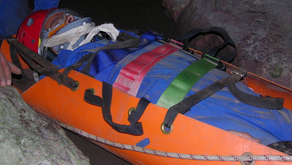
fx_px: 418
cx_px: 118
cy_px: 62
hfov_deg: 38.4
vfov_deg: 22.2
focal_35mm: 54
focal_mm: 8.9
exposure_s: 1/30
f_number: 3.2
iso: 50
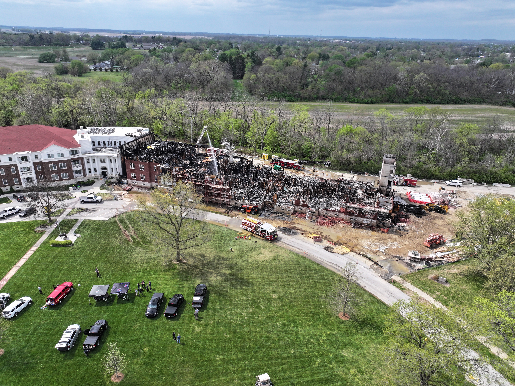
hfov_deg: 71.6
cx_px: 258
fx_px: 357
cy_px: 193
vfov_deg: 56.8
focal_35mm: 24
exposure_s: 1/1000
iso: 100
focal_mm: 12.29
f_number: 2.8
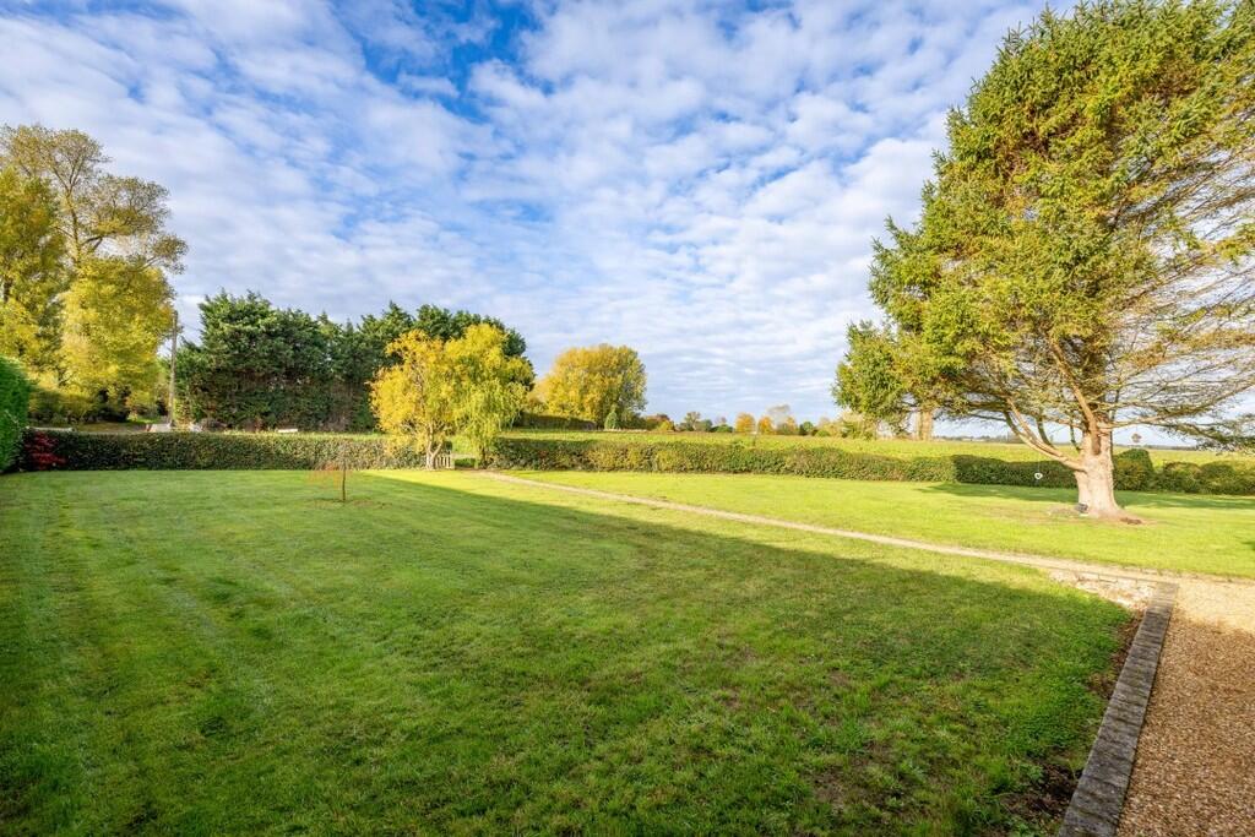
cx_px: 628
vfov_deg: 81.2
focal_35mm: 14
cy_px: 418
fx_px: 488
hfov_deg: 104.2
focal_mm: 14
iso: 64
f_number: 6.3
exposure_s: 1/200
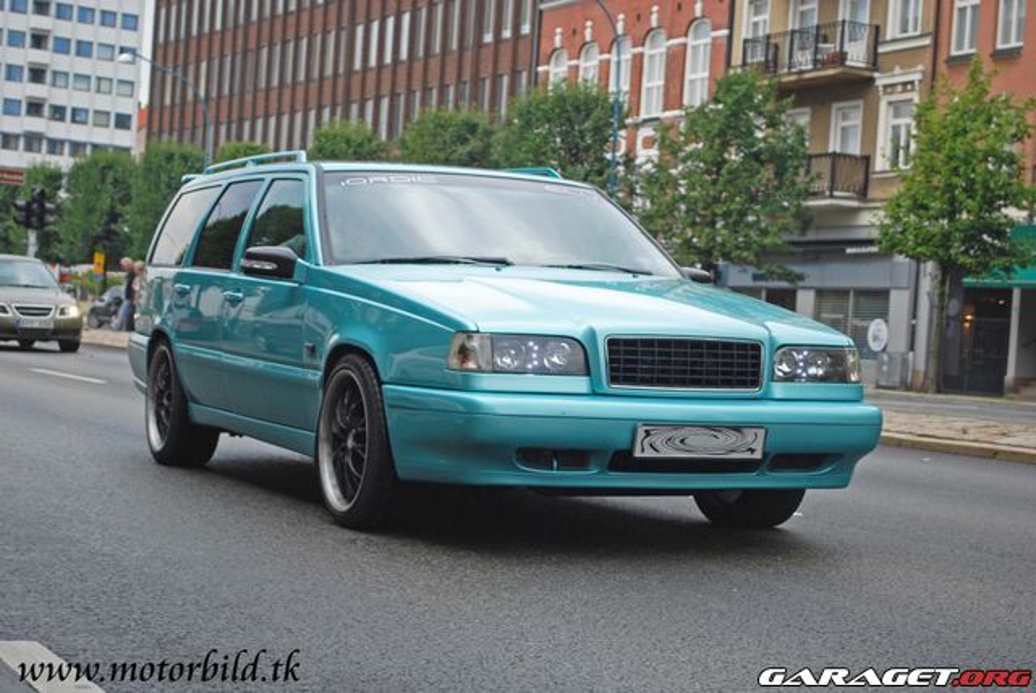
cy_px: 346
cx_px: 518
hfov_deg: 29.2
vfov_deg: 19.8
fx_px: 1987
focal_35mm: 69
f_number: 5.3
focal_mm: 46
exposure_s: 1/80
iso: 200
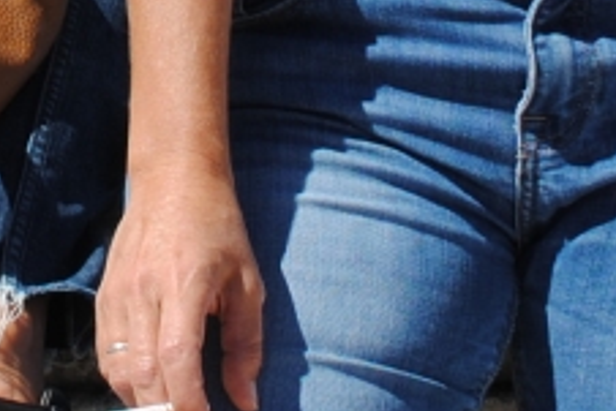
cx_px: -4
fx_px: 4229
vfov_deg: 5.4
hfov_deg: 8.3
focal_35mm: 247
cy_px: -483
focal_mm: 24
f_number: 9
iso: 100
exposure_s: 1/320
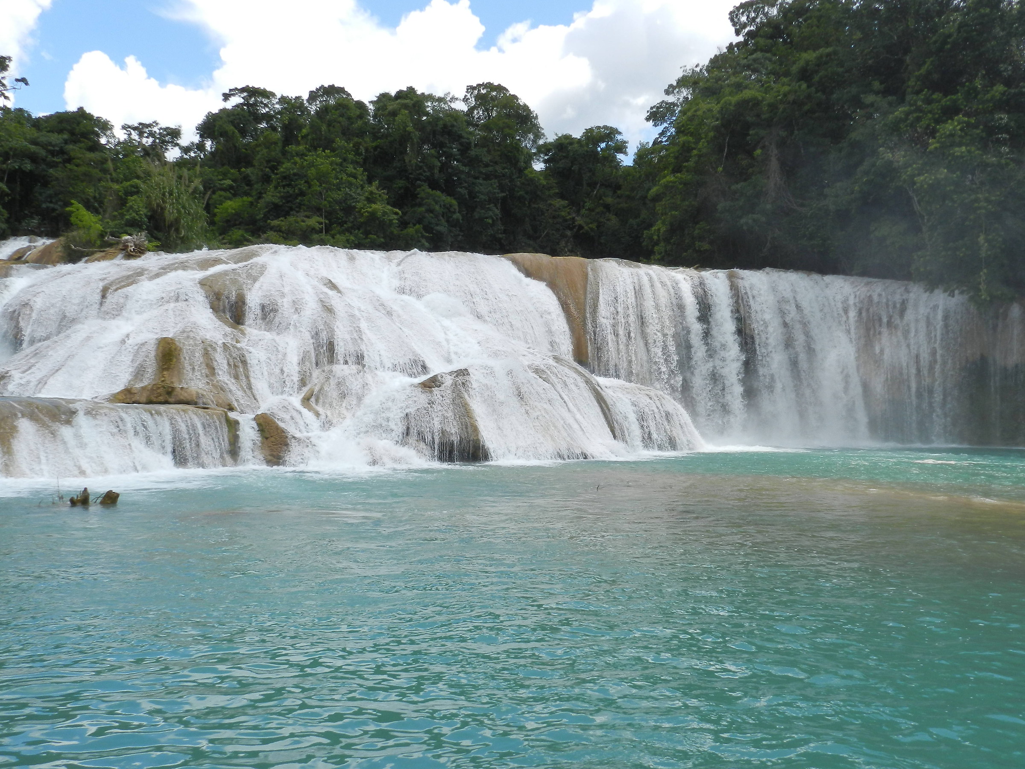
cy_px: 384
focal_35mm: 32
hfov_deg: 56.8
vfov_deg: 44.2
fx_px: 948
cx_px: 512
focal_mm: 5.6
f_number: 4
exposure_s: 1/1000
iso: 160
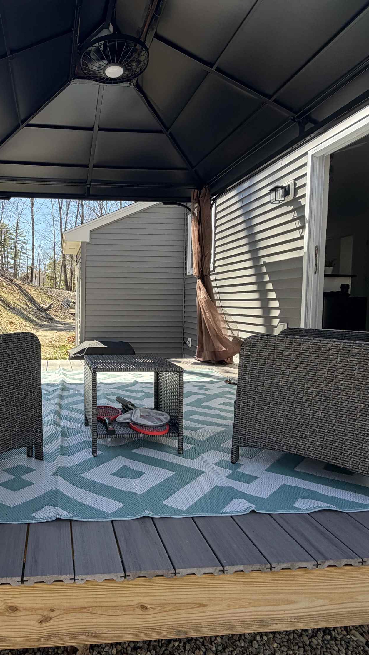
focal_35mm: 21
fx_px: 365
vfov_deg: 83.8
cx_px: 87
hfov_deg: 51.1
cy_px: 324
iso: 50
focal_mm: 2.22
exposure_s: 1/351
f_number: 2.2
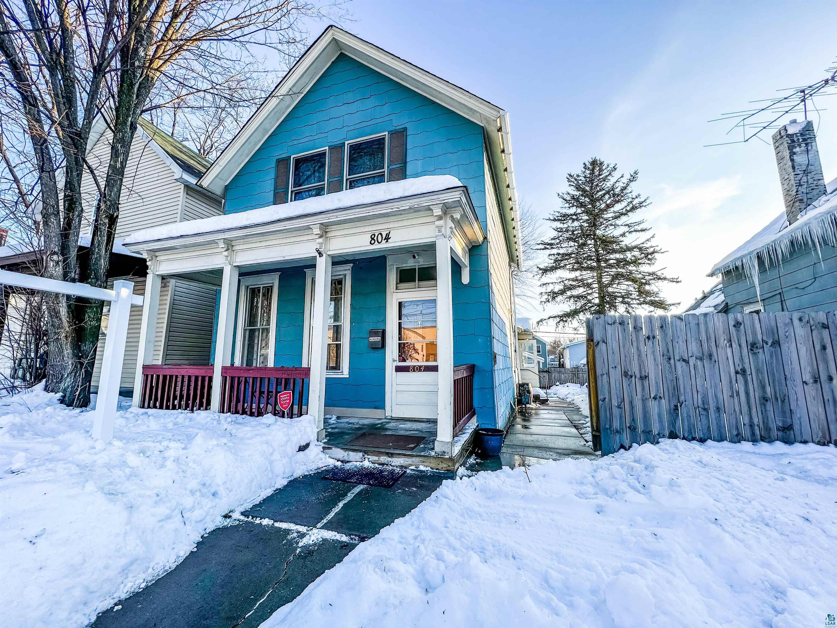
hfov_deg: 106.2
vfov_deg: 89.9
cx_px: 418
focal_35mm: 13
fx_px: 314
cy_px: 314
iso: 32
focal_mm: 1.57
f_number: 1.8
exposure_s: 1/453
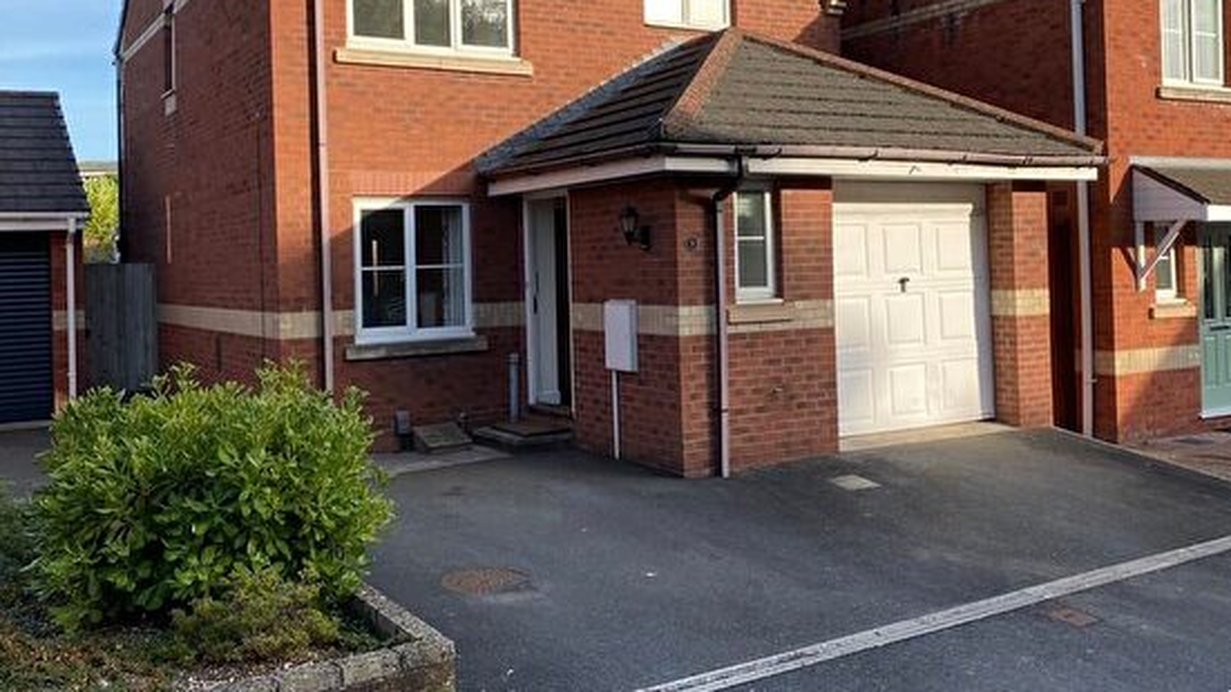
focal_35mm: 36
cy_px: 242
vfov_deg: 32.6
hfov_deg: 55.3
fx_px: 1175
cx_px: 599
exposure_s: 1/1193
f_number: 1.8
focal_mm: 4.25
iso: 32
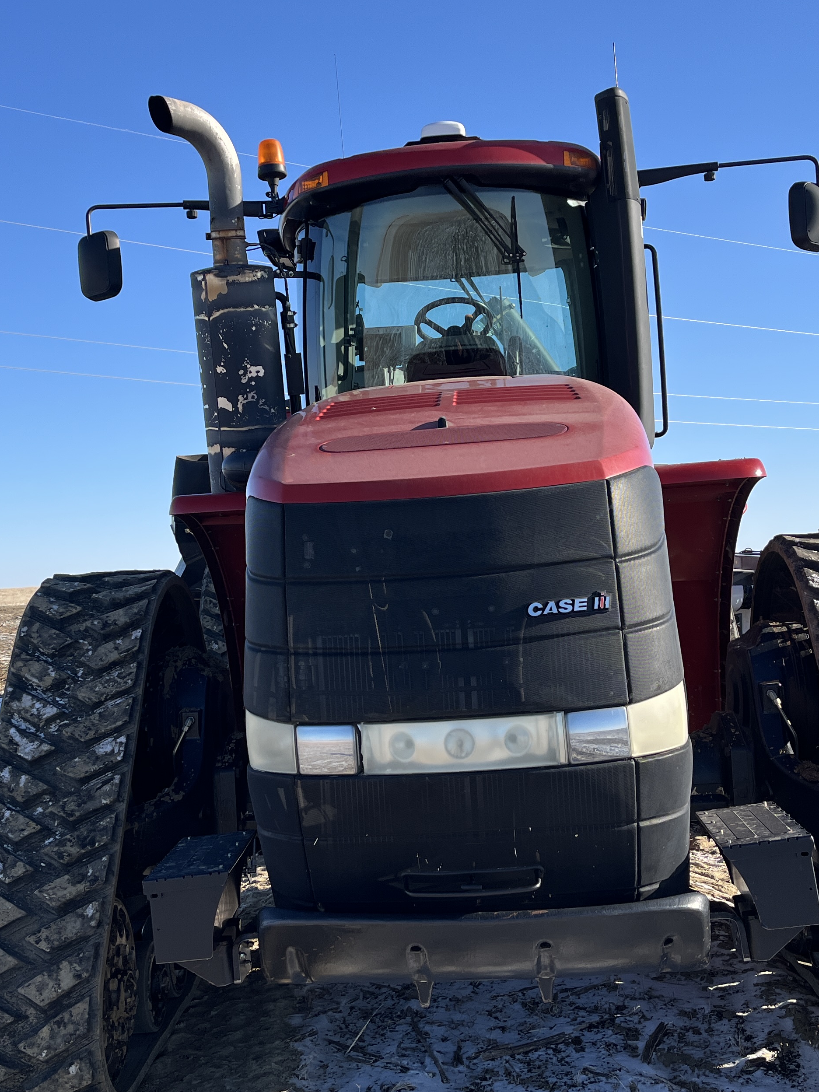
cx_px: 366
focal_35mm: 42
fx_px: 1325
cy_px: 496
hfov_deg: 34.3
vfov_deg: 44.7
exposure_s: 1/3413
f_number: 1.6
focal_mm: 5.1
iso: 50
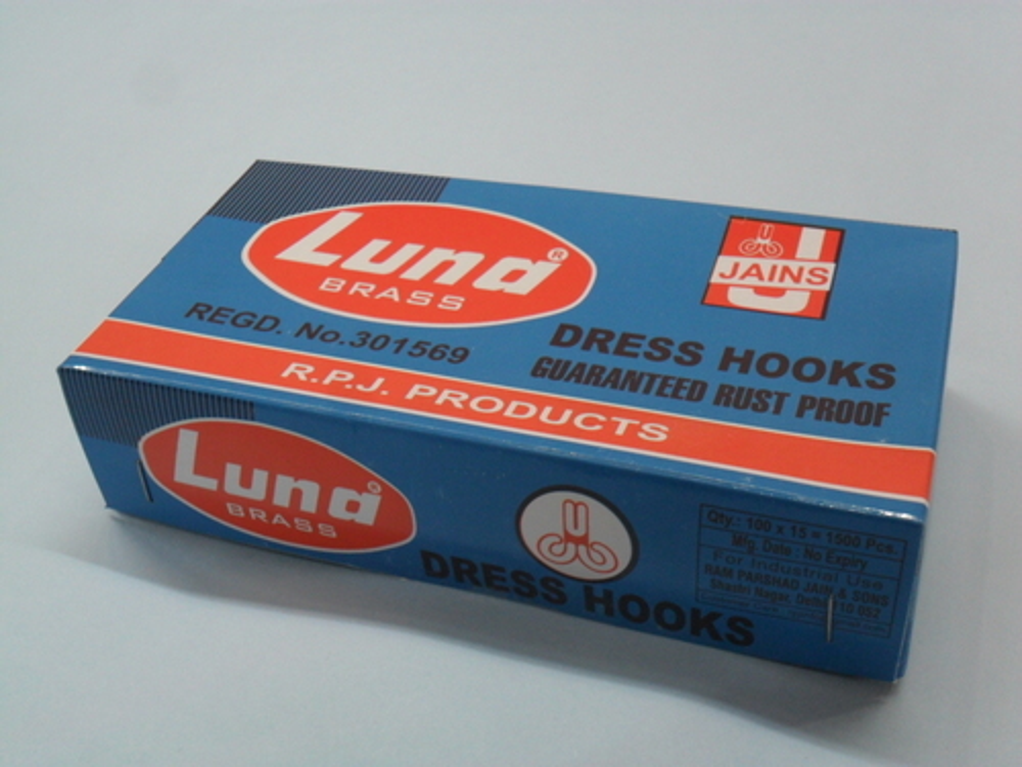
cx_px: 511
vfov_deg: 32.9
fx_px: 1299
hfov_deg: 42.9
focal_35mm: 44
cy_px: 384
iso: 200
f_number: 4.5
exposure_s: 1/8
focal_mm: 7.8
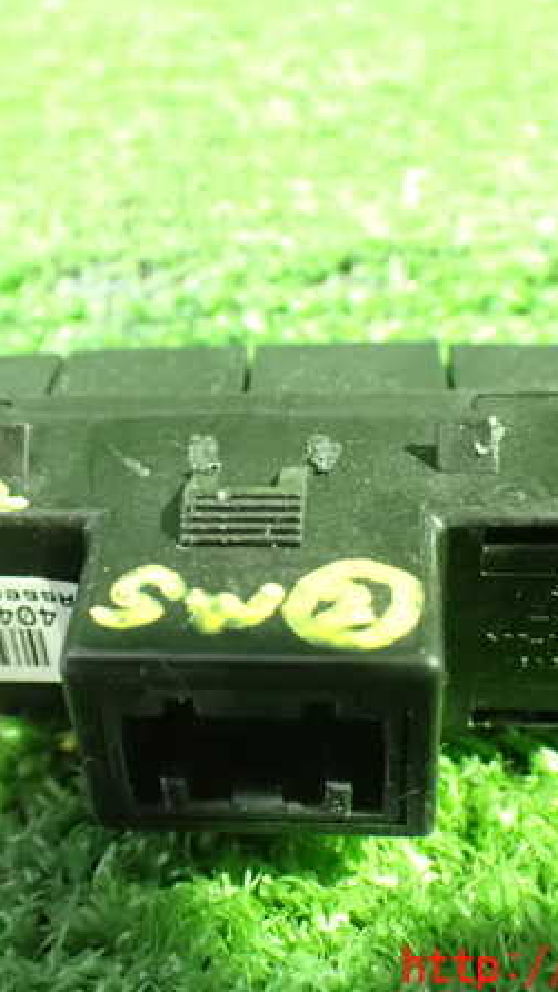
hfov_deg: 27.1
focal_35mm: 44
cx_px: 238
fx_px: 1157
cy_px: 496
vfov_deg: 46.4
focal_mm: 5.4
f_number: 2.3
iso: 1600
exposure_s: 1/13
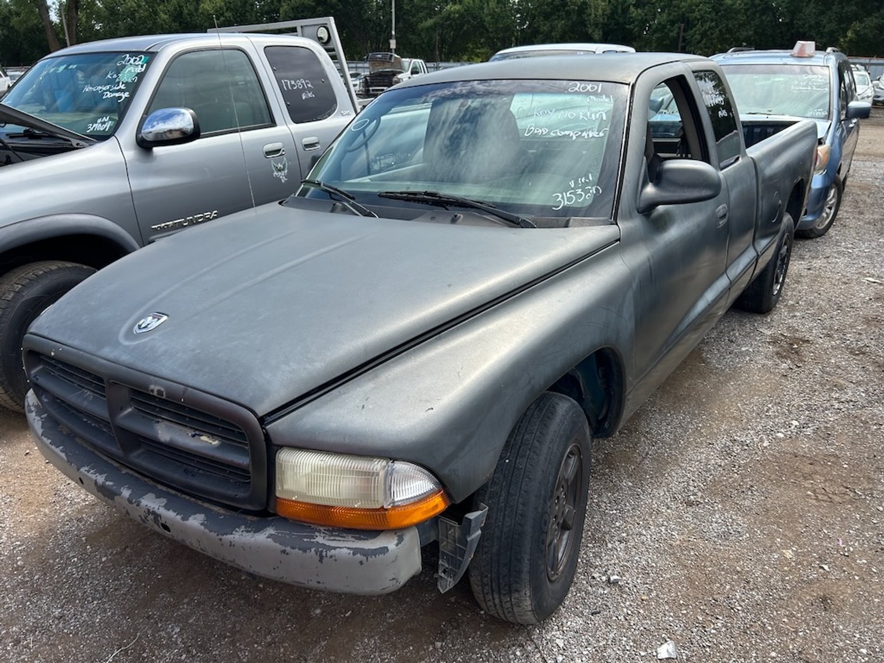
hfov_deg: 67.3
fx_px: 664
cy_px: 332
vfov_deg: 53.1
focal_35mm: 26
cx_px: 442
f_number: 1.5
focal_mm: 5.7
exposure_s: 1/2353
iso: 50
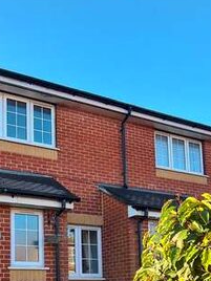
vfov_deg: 47.6
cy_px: 261
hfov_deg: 40.4
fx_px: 276
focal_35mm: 34
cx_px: 48
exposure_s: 1/254
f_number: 2.2
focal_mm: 2.2
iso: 50
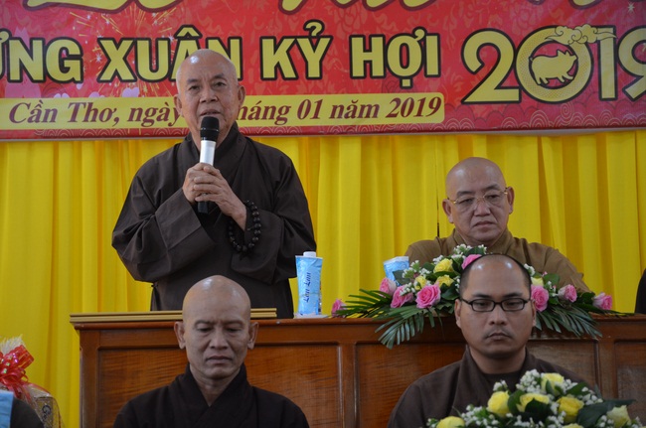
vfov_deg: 9.9
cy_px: 214
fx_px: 2472
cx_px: 323
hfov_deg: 14.9
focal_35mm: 138
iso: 1000
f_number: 5.6
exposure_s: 1/80
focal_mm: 92
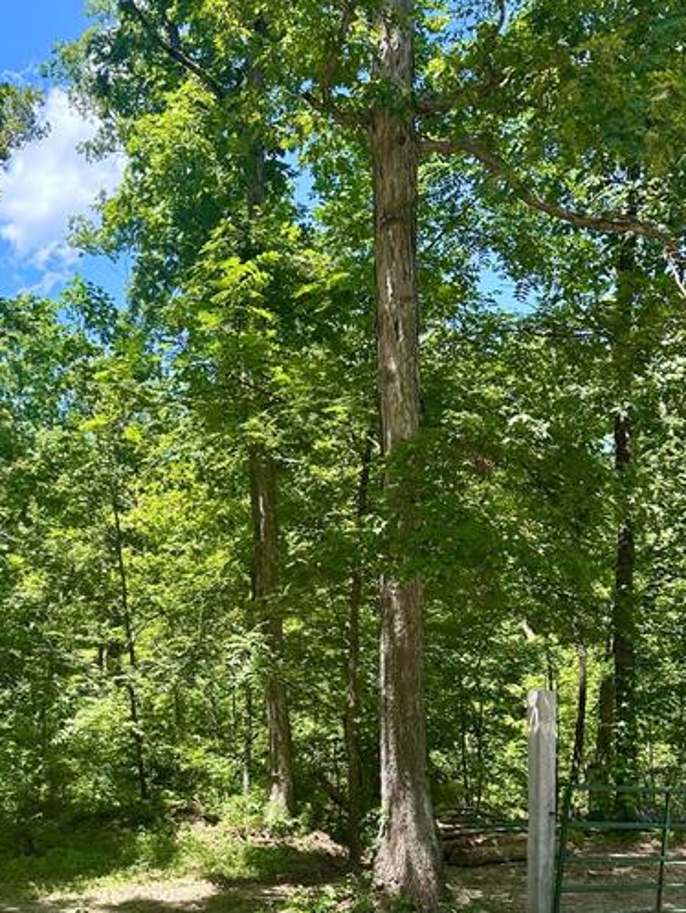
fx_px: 977
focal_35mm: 37
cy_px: 636
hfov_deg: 38.2
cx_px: 222
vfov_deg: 48.9
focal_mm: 6.86
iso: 80
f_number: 1.78
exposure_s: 1/864
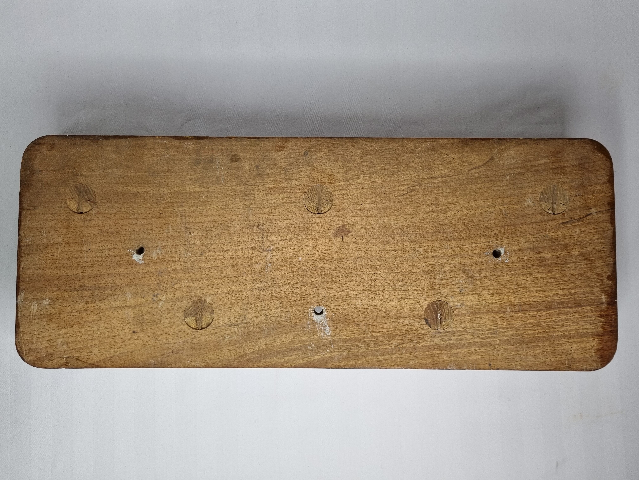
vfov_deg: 53.1
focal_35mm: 26
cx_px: 320
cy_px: 240
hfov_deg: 67.3
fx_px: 480
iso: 50
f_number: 1.8
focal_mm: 5.4
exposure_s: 1/100
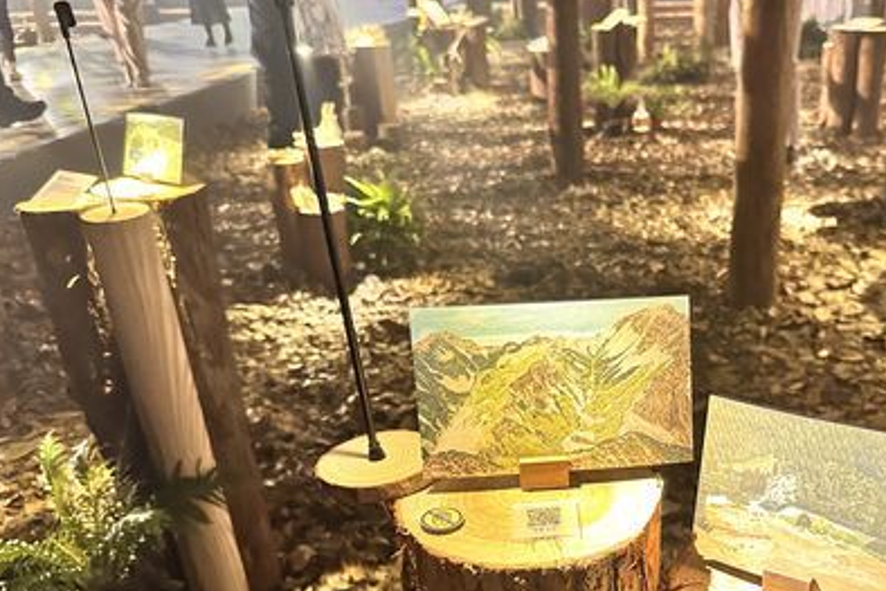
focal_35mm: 38
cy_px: 434
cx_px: 618
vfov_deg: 34.4
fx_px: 936
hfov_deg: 49.4
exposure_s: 1/60
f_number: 1.78
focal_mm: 6.86
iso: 640
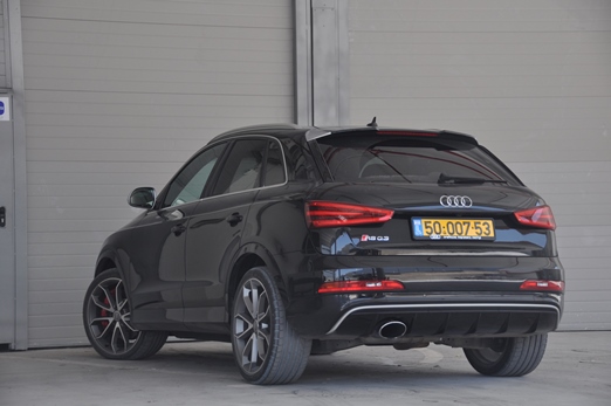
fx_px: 1526
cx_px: 306
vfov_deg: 15.2
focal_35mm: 90
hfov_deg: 22.6
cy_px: 203
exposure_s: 1/200
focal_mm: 60
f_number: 4.8
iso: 250
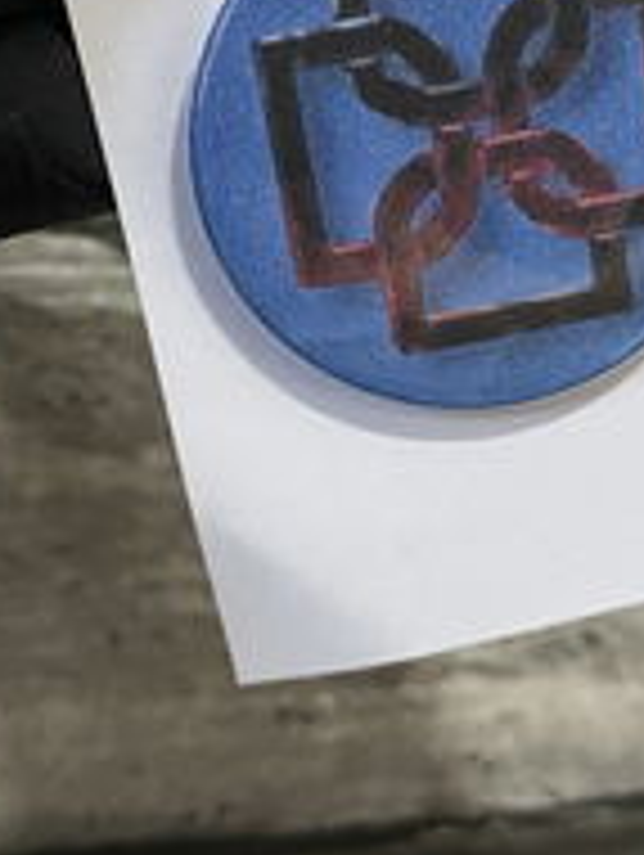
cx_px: 333
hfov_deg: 21.1
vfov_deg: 27.3
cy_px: 196
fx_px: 1733
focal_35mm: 70
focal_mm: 4.25
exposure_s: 1/30
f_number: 1.8
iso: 640
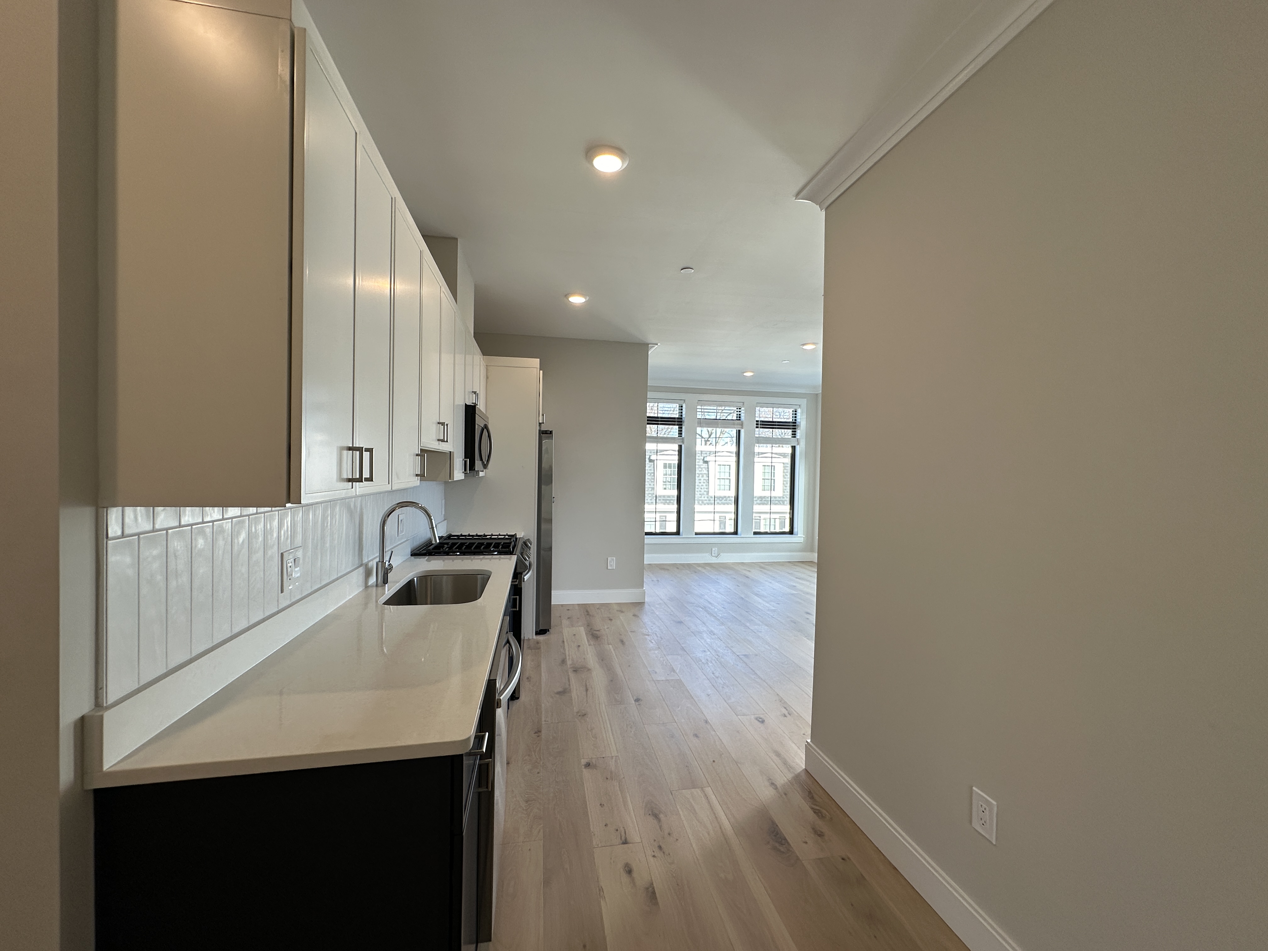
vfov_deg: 85.7
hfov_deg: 102.1
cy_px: 476
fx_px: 513
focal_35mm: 14
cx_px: 634
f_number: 2.2
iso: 50
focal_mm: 2.22
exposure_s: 1/120
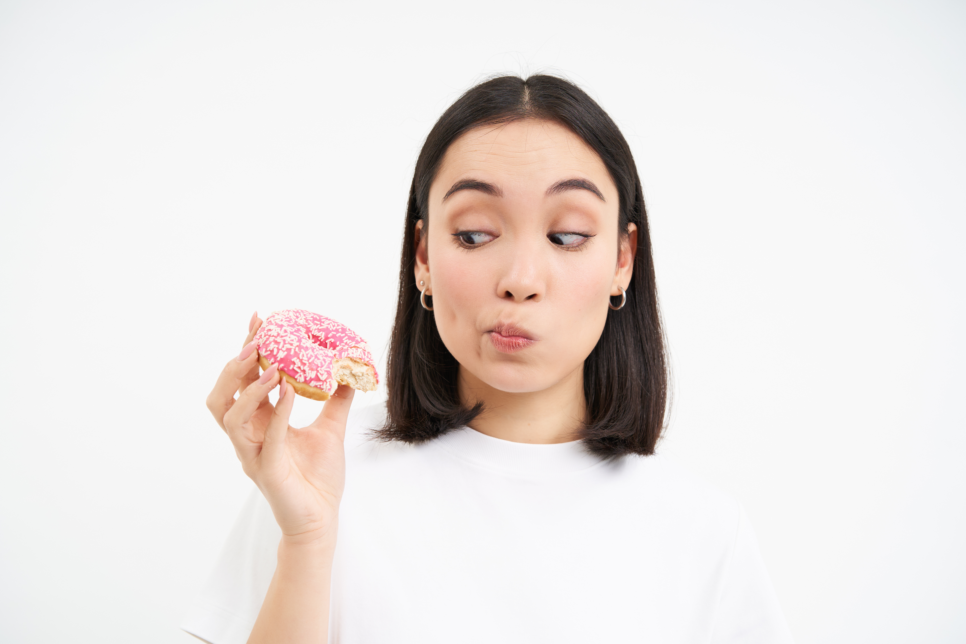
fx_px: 1476
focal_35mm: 55
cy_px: 322
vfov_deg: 24.6
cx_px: 483
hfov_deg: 36.2
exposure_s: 1/125
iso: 200
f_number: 5
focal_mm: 55
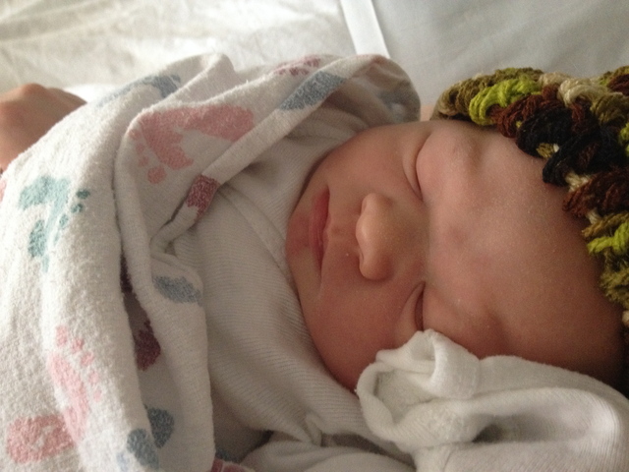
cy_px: 236
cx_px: 314
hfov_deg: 52.6
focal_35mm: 35
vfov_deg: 40.7
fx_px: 636
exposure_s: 1/20
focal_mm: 4.28
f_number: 2.4
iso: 320
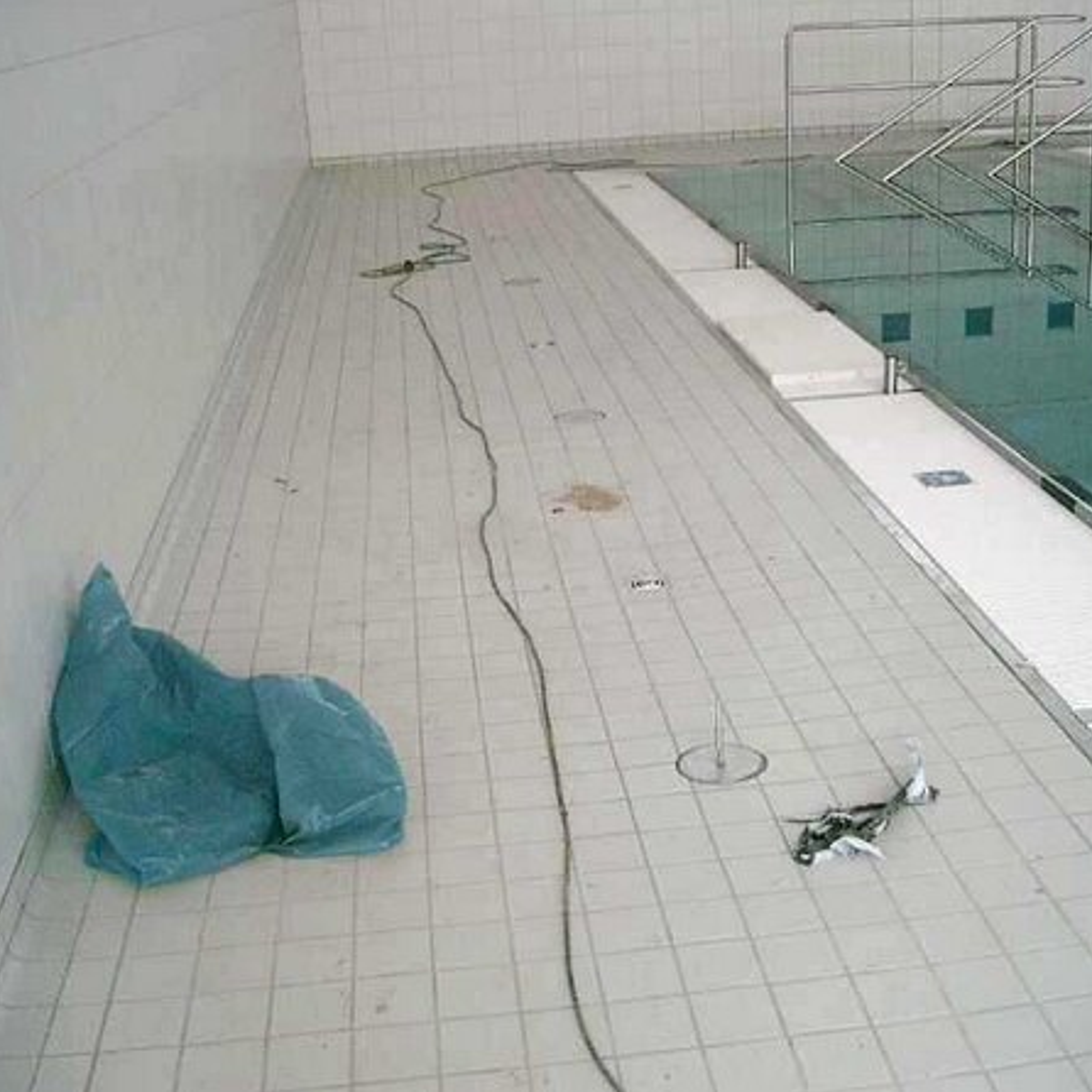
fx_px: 1570
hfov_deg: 38.3
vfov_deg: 38.3
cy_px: 544
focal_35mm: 44
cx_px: 602
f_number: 2.6
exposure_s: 1/80
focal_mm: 7.6
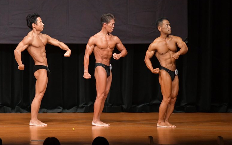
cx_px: 116
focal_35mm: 261
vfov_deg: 5.0
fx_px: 1650
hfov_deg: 8.0
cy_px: 69
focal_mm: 170
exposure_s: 1/400
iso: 6400
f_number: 5.6
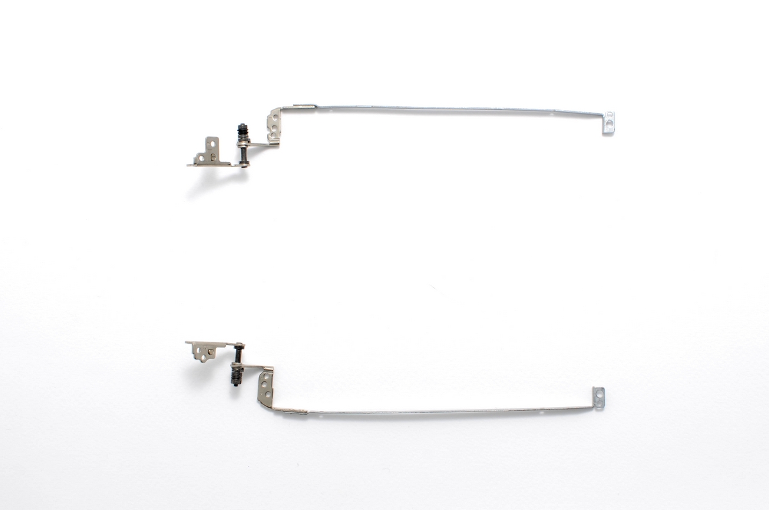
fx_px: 1120
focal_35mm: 52
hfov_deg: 37.9
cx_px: 384
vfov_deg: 25.7
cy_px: 255
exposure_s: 1/25
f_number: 7.1
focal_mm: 35
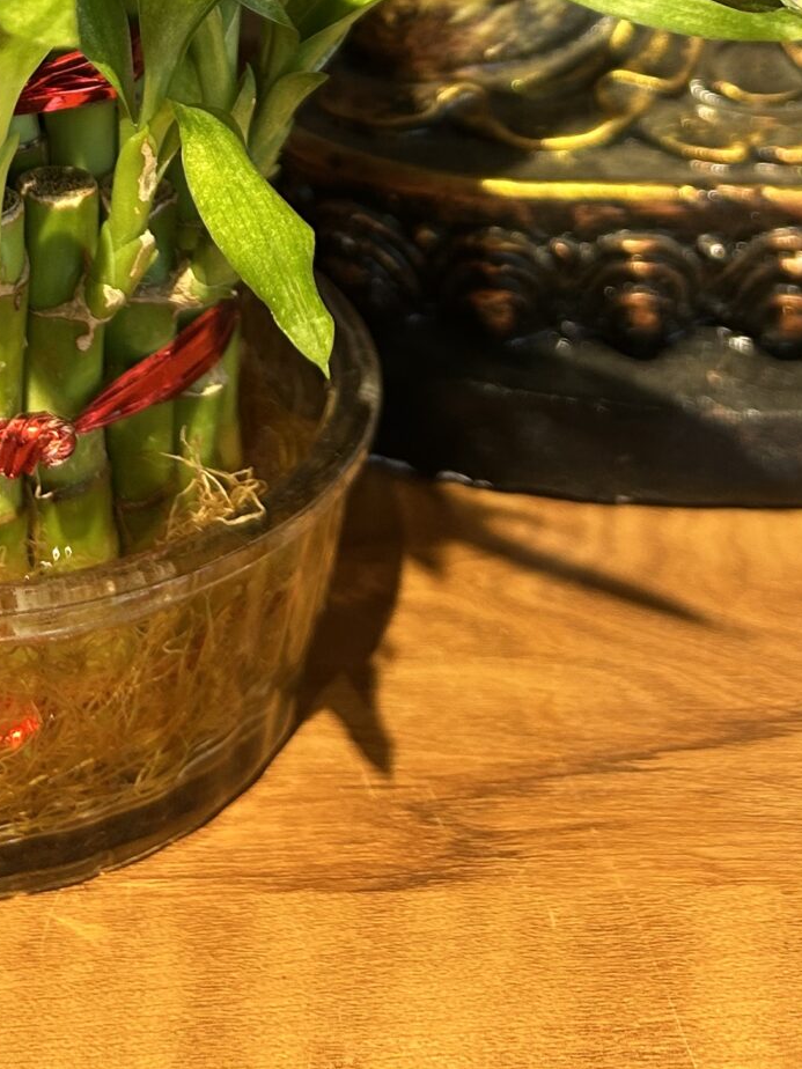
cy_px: -336
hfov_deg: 20.3
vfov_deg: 23.7
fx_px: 2224
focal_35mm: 72
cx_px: 205
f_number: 1.5
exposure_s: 1/50
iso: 125
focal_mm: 5.7
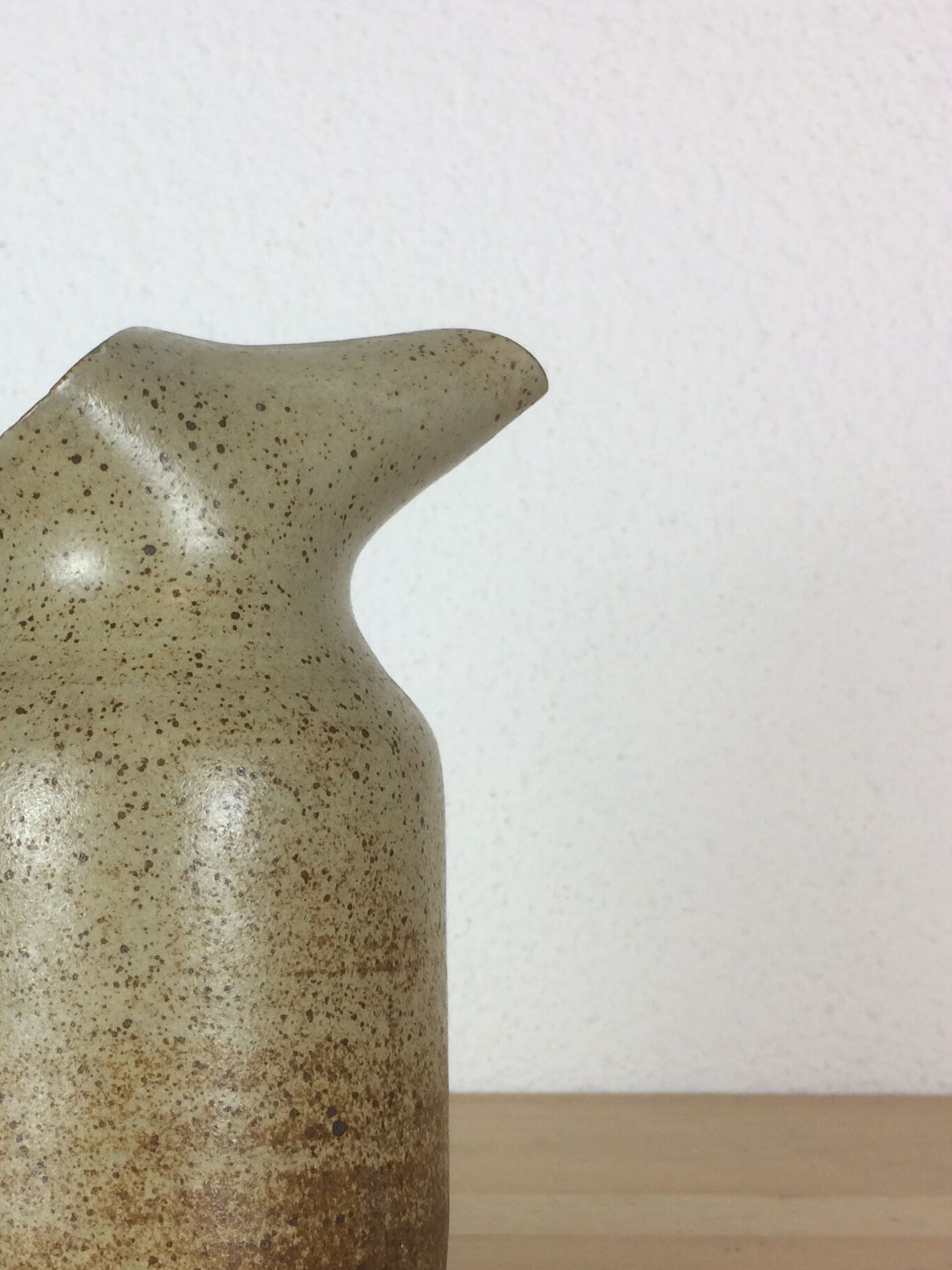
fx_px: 1907
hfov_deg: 27.3
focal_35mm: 52
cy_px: 845
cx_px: 156
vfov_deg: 36.4
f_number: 2.2
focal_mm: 4.15
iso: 40
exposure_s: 1/50
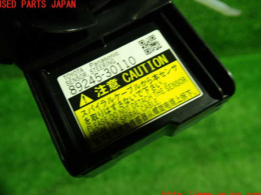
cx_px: 129
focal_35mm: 31
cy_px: 100
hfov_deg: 58.4
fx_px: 234
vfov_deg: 45.4
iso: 200
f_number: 2.3
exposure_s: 1/30
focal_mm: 5.4
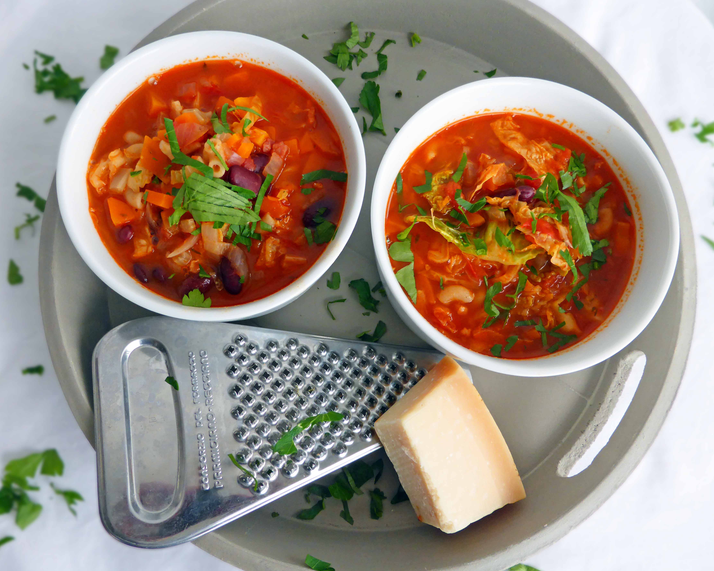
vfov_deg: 53.2
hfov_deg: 64.0
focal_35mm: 27
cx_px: 332
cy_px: 278
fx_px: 571
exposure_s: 1/60
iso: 160
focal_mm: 4.3
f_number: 3.3
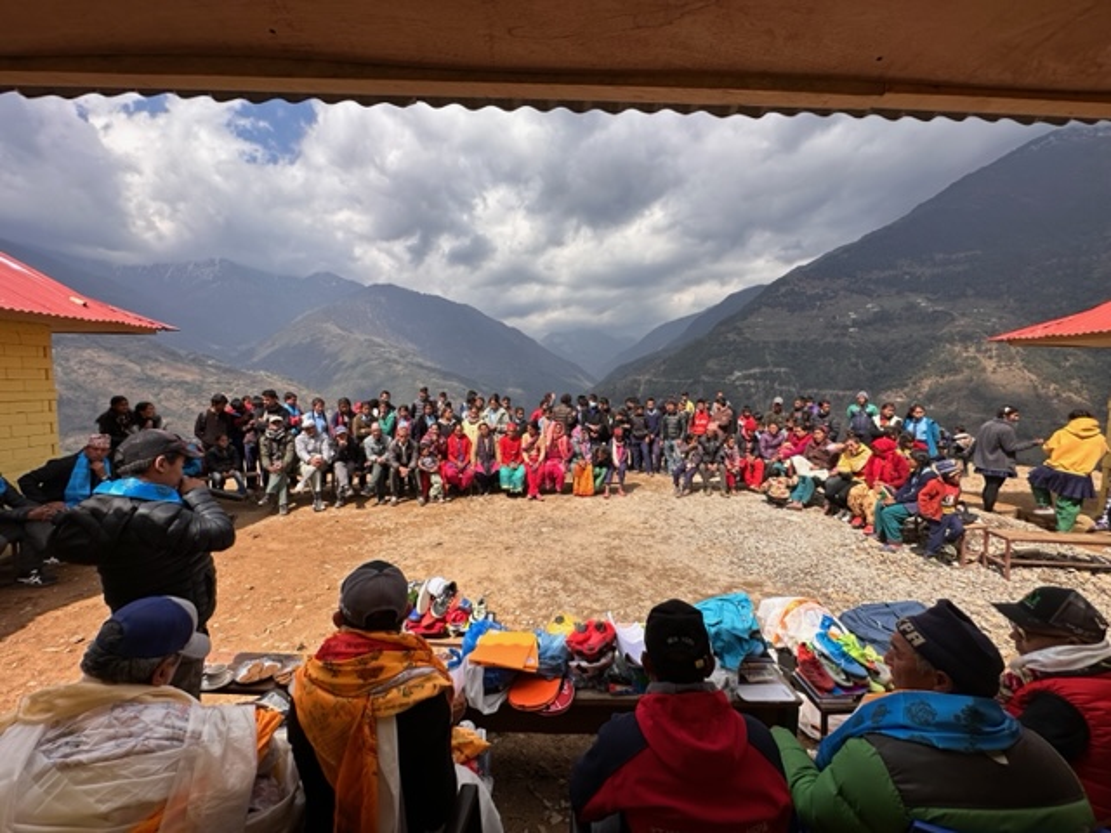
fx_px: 449
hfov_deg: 102.1
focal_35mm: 14
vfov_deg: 85.7
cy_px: 416
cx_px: 556
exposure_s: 1/2353
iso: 50
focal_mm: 2.22
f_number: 2.2
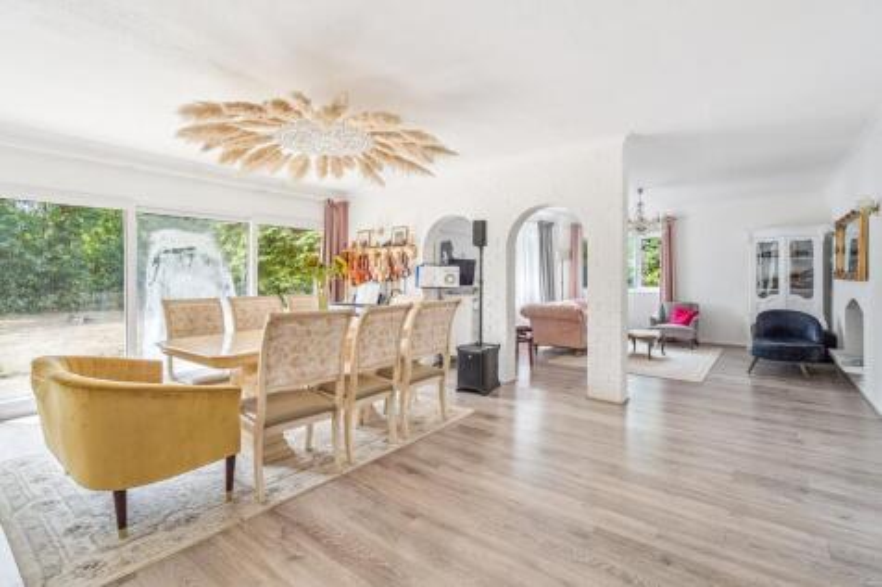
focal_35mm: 16
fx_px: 392
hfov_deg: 96.8
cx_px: 441
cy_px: 294
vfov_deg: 73.7
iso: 320
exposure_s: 1/80
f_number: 5
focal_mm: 16
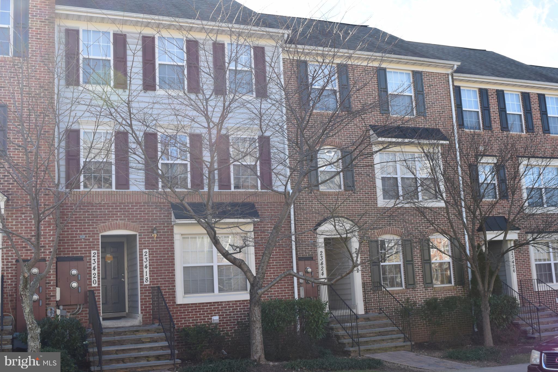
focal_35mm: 44
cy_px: 186
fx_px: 674
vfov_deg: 30.8
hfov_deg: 45.0
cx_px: 279
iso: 400
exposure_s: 1/200
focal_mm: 29
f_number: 10
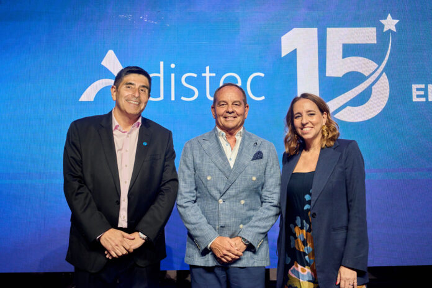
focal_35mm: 43
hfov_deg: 45.4
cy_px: 144
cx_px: 216
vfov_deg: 31.2
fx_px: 516
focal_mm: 43
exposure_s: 1/160
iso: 2500
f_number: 7.1
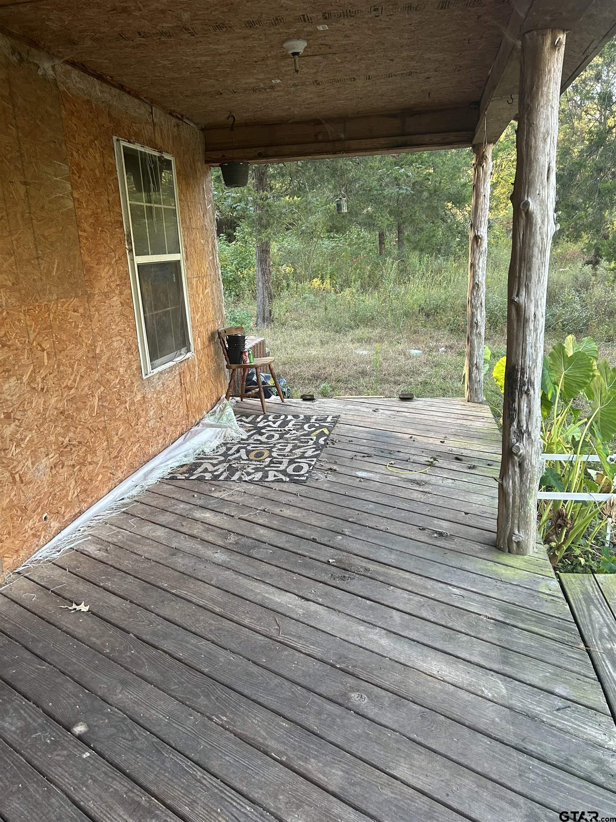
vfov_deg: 67.3
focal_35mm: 26
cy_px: 411
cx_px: 308
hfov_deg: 53.1
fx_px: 617
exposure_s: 1/121
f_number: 1.5
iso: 125
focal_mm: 5.7
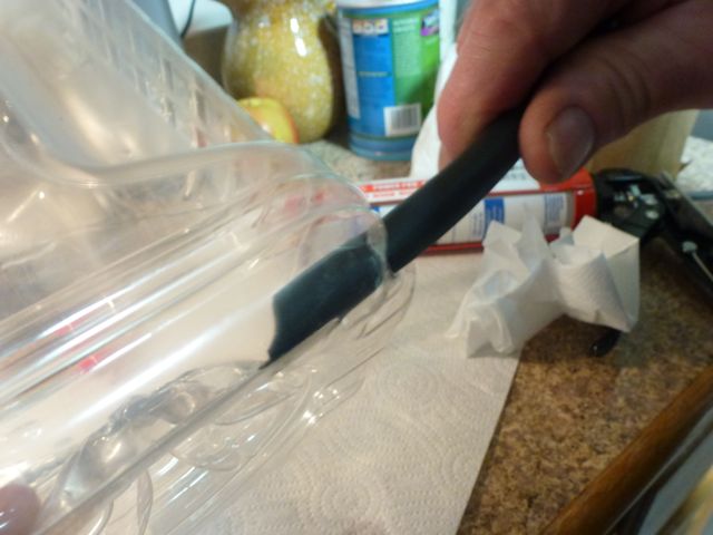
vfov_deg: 53.1
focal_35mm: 26
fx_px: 536
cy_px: 268
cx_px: 356
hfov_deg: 67.3
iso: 250
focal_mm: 4.7
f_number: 3.4
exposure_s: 1/4
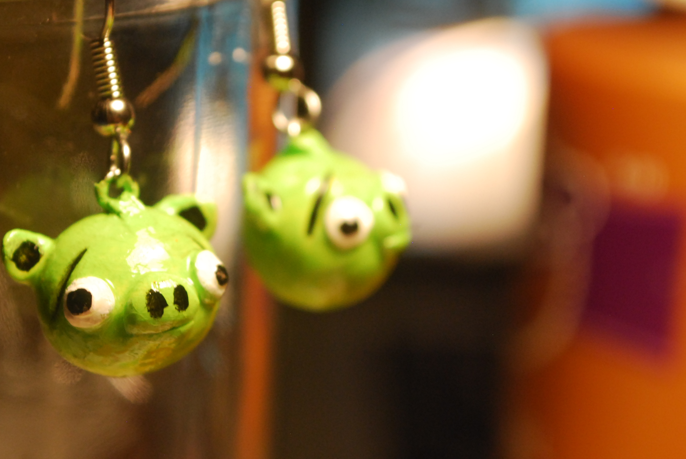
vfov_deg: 11.2
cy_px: 206
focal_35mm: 123
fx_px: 2342
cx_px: 261
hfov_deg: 16.6
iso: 720
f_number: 5.6
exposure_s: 1/30
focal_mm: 55
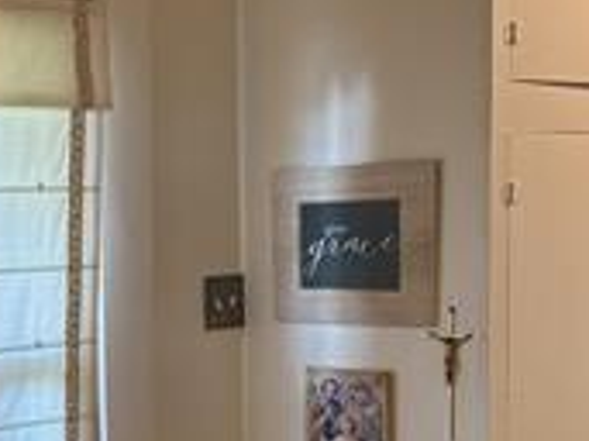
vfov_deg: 17.8
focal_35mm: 81
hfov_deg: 22.7
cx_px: -71
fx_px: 1377
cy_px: 429
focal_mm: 5.96
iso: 160
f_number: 1.6
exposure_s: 1/60
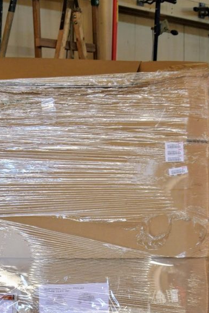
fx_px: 1399
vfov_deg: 12.6
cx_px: 76
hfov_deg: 8.5
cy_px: 302
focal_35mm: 161
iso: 200
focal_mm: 30
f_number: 3.8
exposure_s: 1/60
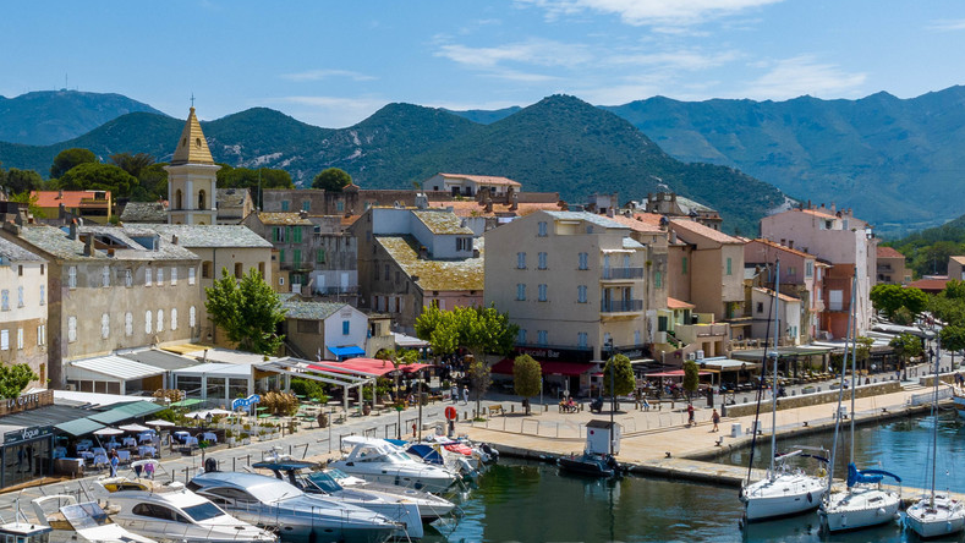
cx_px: 254
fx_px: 1356
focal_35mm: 53
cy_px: 241
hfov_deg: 38.3
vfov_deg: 22.6
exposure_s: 1/240
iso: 100
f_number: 11
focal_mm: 12.3
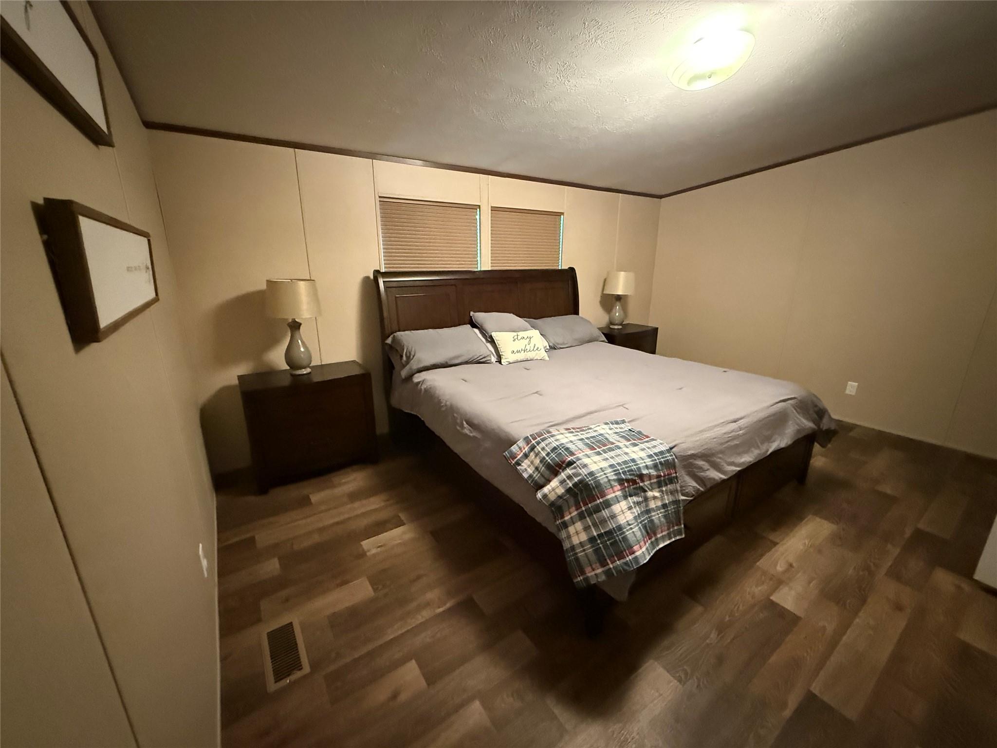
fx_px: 403
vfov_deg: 85.7
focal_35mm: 14
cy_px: 374
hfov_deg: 102.1
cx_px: 498
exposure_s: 1/40
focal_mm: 2.22
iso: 1250
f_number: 2.2
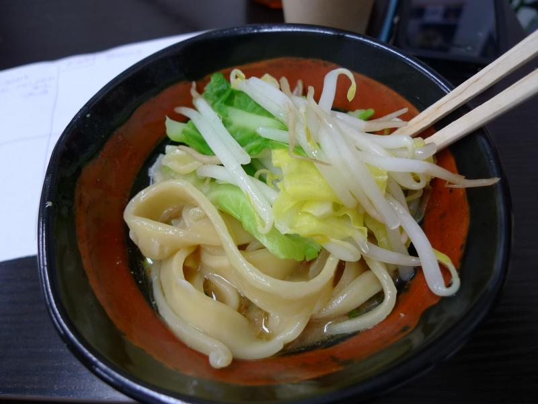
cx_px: 269
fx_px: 373
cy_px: 202
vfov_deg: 56.8
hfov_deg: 71.6
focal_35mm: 24
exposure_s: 1/30
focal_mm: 5.1
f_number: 2
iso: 80
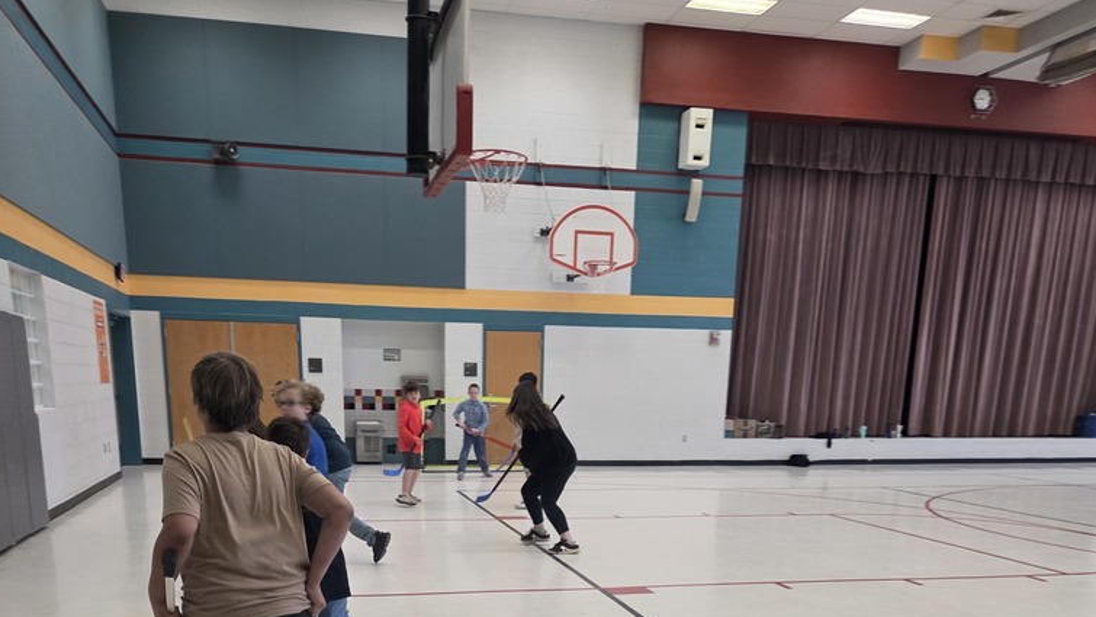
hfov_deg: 58.0
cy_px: 647
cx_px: 543
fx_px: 988
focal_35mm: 34
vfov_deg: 31.5
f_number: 1.8
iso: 250
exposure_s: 1/120
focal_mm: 5.4
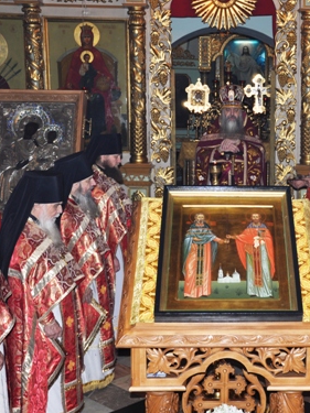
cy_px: 218
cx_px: 268
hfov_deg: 24.2
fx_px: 705
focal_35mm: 59
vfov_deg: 32.7
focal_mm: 24
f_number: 3.8
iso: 200
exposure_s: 1/60
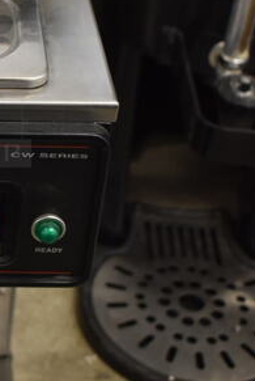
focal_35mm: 94
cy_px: 99
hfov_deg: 13.8
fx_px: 995
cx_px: -114
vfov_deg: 21.5
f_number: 4
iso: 1000
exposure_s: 1/60
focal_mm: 20
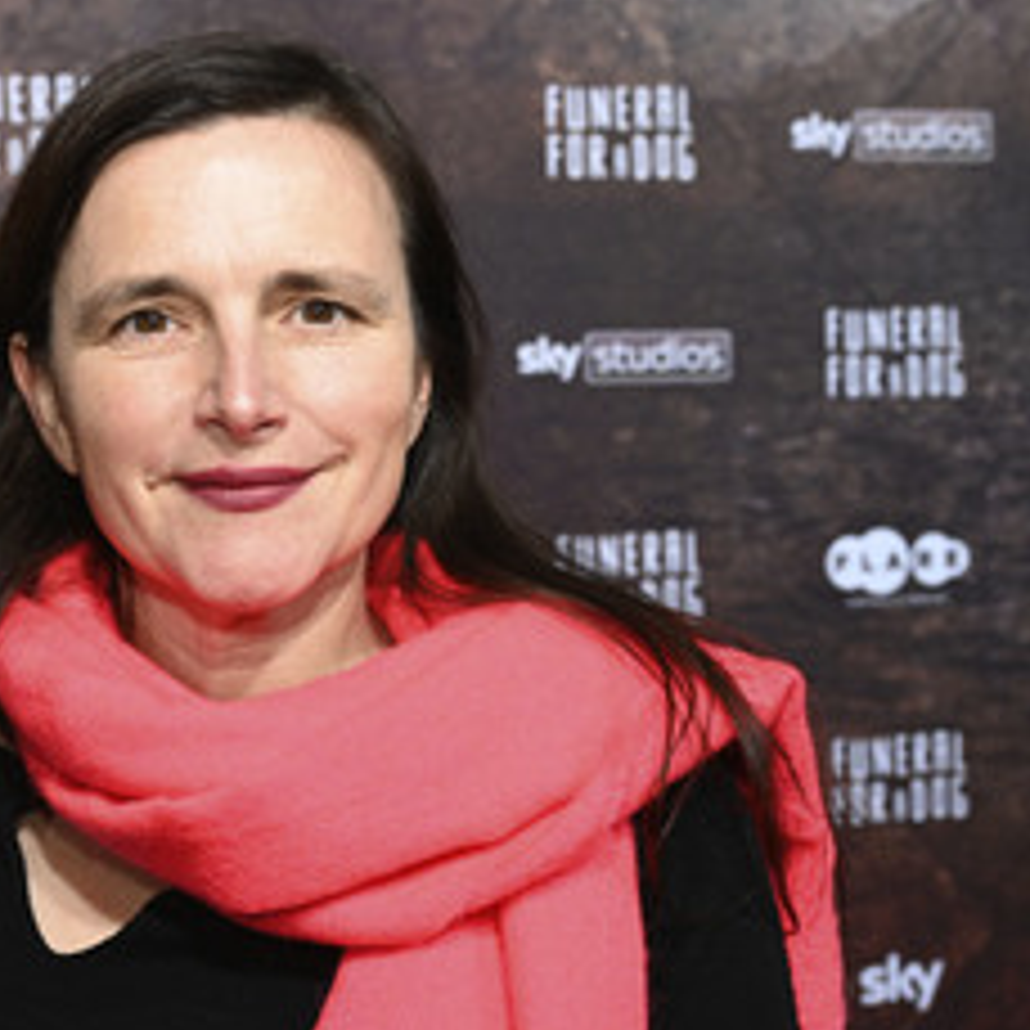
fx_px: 2424
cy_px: 670
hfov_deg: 23.7
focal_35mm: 72
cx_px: 214
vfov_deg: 23.9
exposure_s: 1/200
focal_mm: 43
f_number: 6.3
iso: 400
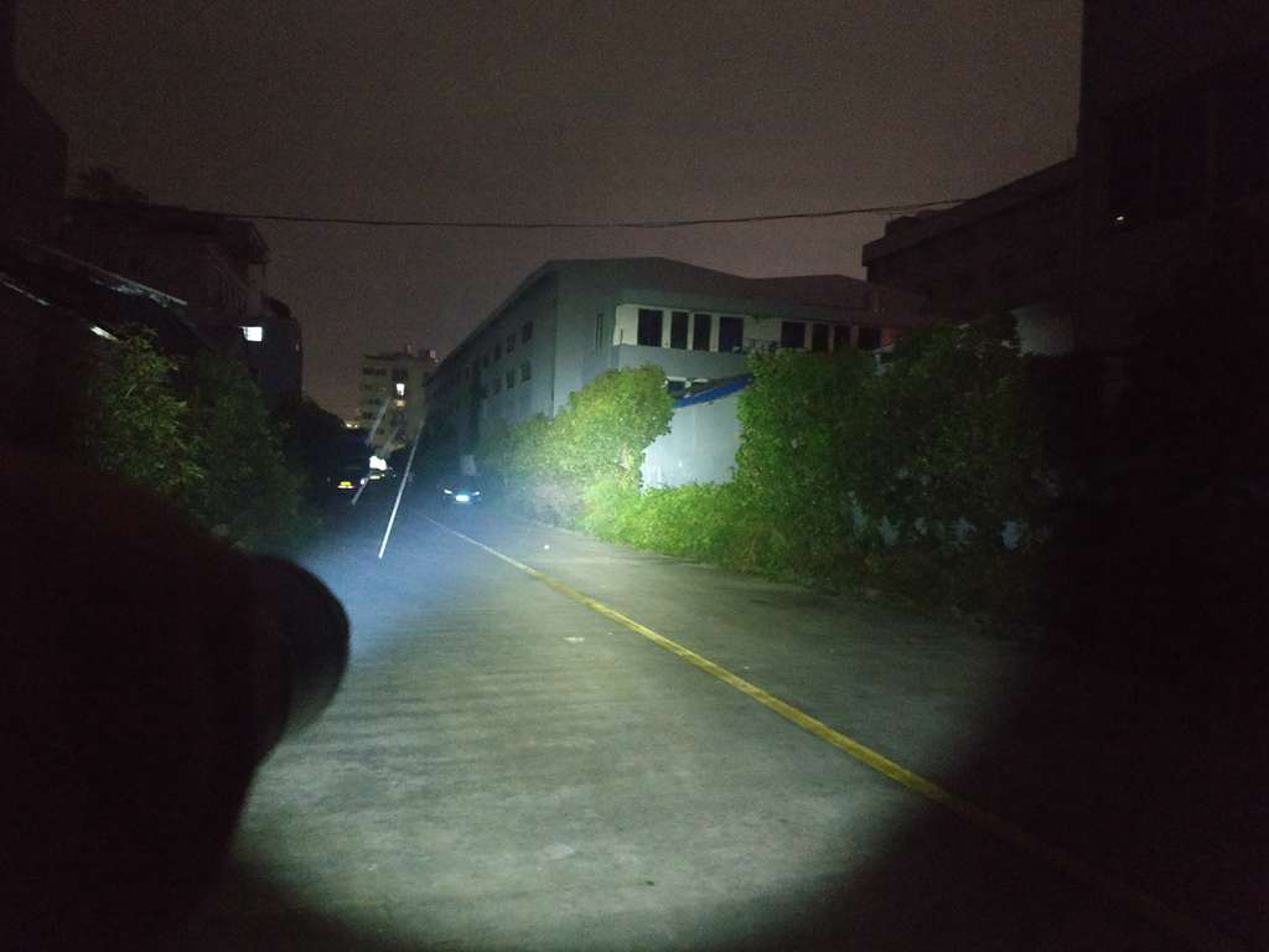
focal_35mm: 32
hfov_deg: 56.8
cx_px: 634
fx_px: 1173
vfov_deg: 44.2
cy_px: 476
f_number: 2
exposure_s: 1/12
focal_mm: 4.5
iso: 9746
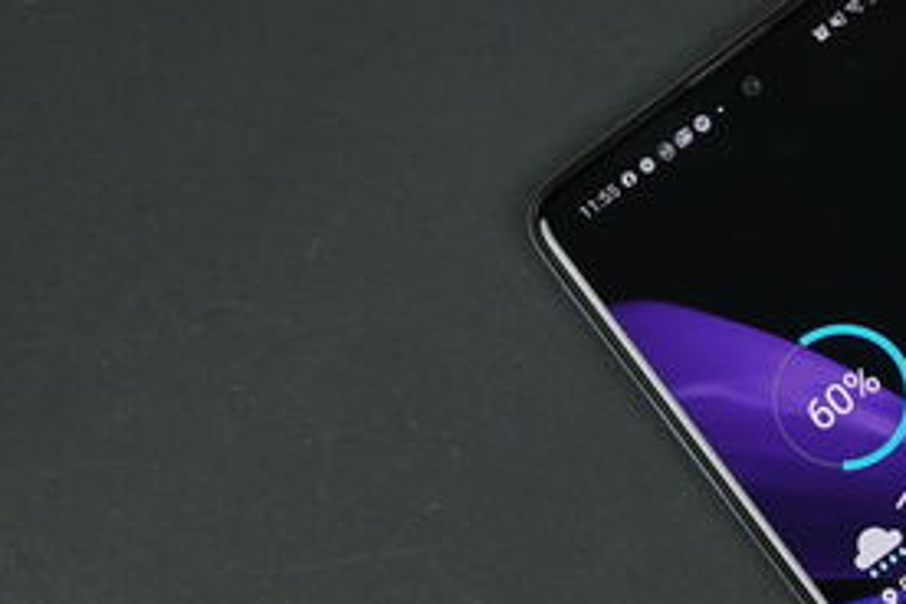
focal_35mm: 115
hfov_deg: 16.6
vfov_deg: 11.9
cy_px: 128
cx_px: 1259
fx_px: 2894
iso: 640
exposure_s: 1/160
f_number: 5.6
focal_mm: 33
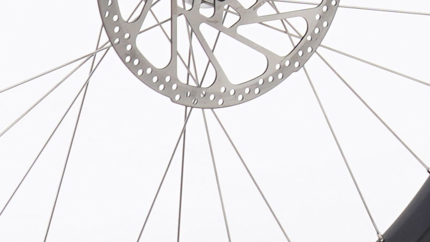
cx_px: 804
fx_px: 3729
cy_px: -401
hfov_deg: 6.4
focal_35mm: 327
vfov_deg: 3.6
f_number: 10
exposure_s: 1/160
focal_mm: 43
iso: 125
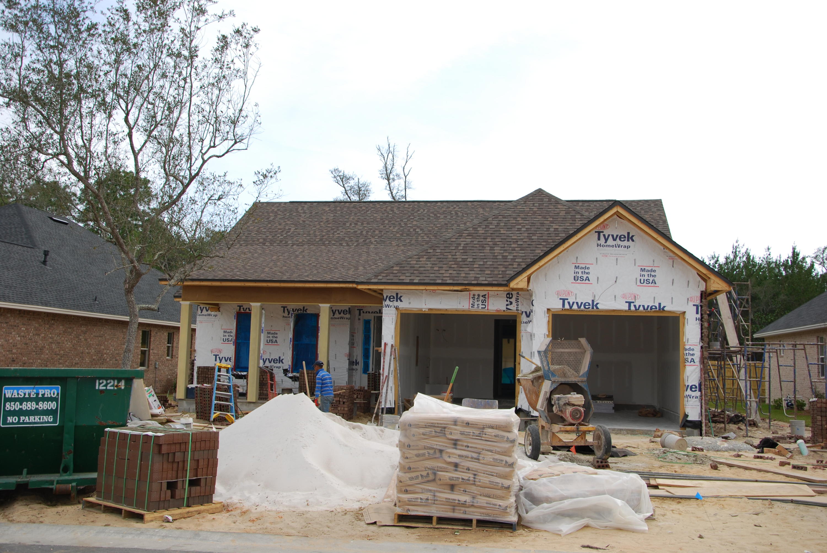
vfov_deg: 37.0
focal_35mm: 36
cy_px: 276
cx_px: 414
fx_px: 828
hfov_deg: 53.1
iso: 100
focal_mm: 24
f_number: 7.1
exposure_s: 1/200
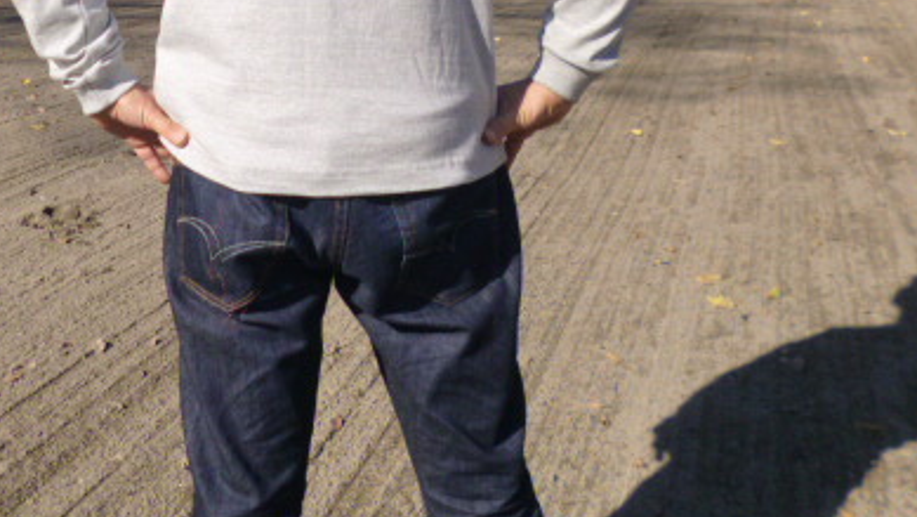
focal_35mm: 43
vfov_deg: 25.8
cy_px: -38
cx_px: 266
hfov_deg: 46.2
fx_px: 1046
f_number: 9
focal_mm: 4.3
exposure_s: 1/160
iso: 160
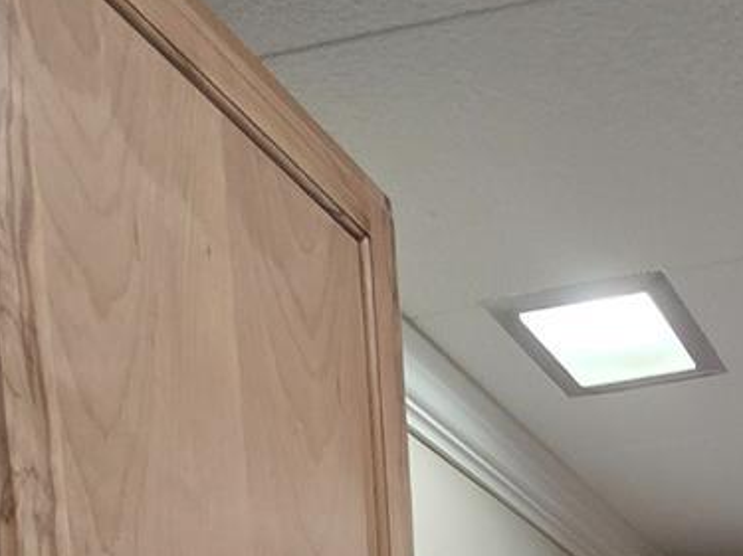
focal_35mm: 52
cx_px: 1009
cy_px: 1144
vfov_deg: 17.9
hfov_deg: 28.7
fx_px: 1116
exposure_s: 1/60
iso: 160
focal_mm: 2.2
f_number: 2.2
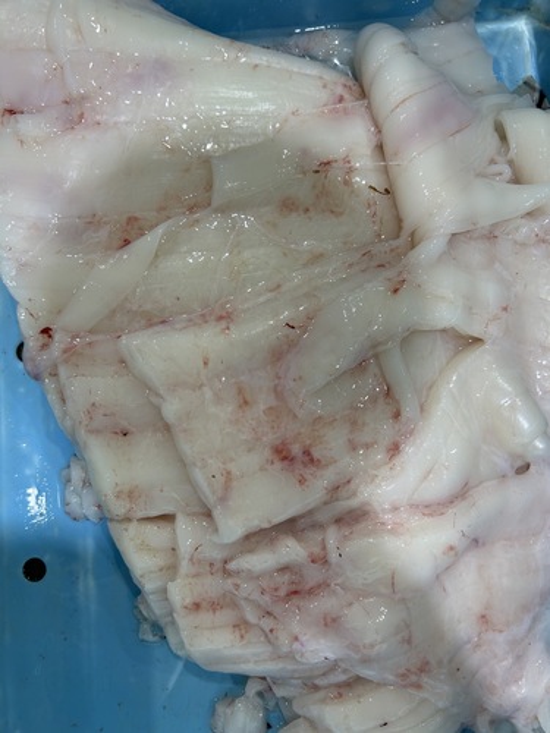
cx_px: 275
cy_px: 366
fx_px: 551
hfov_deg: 53.1
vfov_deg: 67.3
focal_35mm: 26
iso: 64
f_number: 1.5
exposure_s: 1/100
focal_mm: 5.7
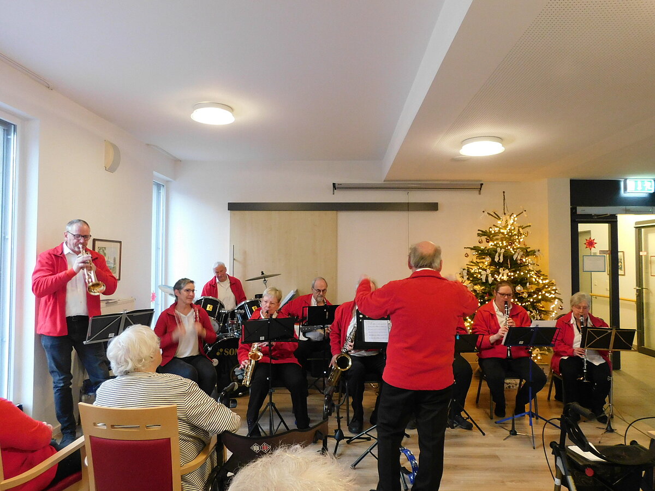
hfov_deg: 71.6
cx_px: 328
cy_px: 246
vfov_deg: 56.8
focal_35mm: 24
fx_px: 454
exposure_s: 1/13
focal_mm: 4.1
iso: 400
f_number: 3
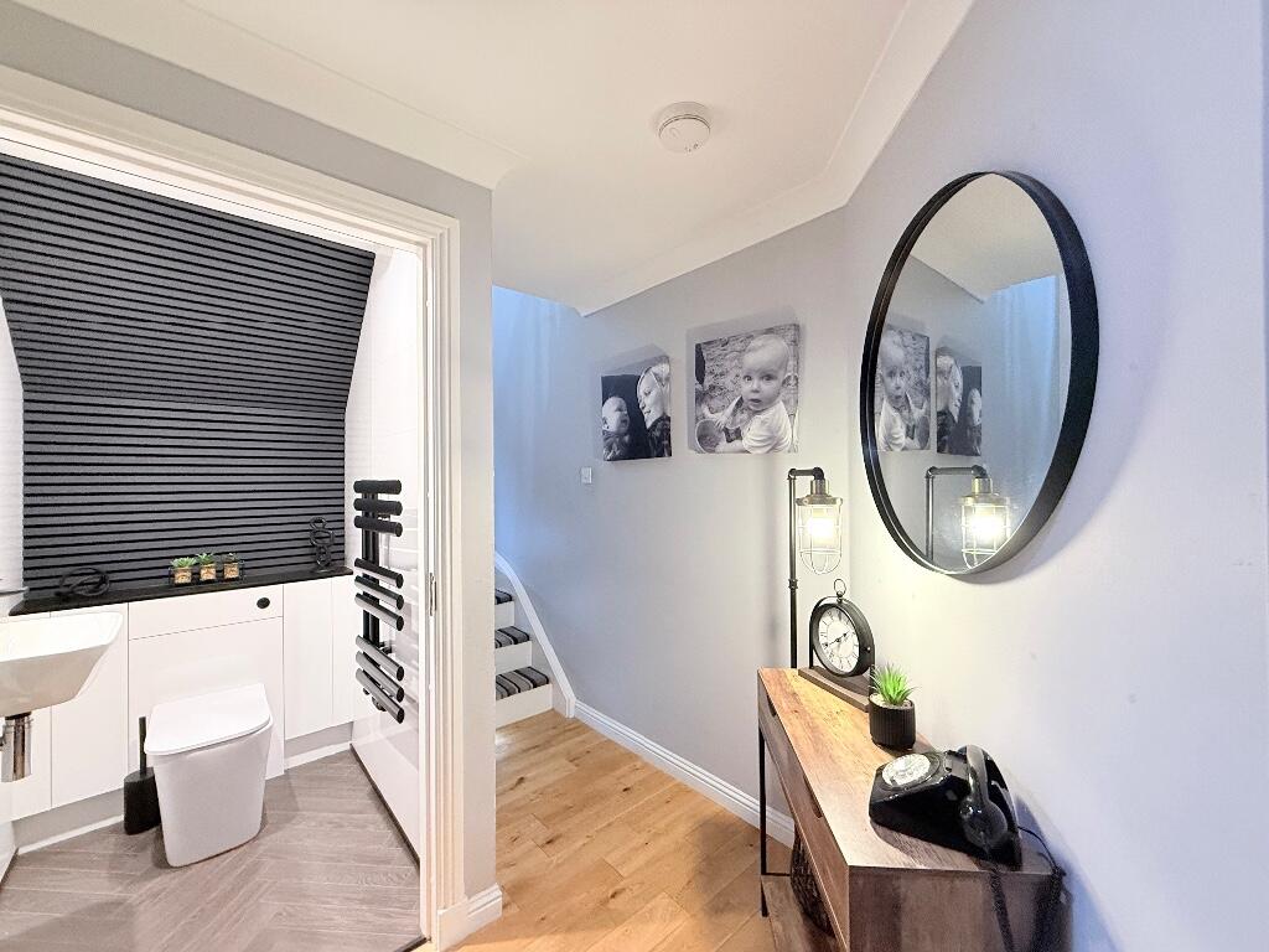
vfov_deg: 85.7
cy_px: 476
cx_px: 634
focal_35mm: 14
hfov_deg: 102.1
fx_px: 513
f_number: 2.2
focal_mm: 2.22
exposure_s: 1/50
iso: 400
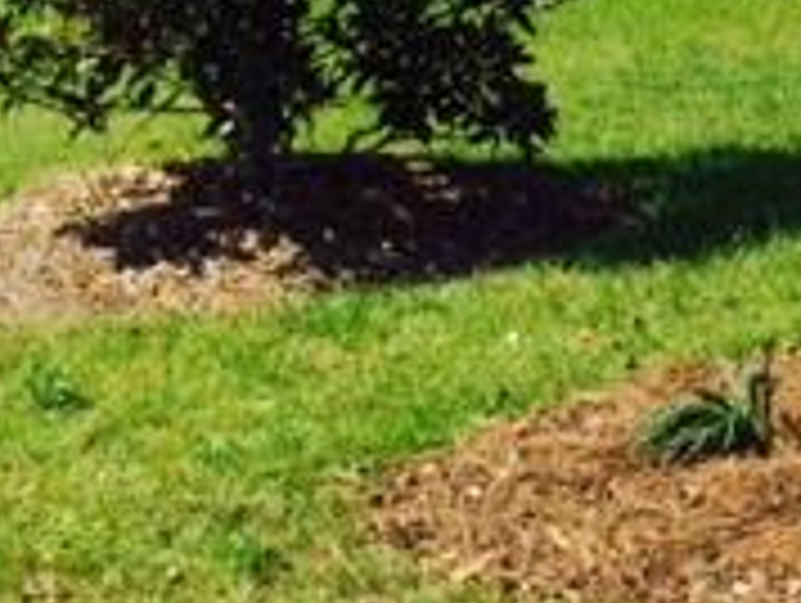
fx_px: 2410
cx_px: 1318
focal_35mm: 104
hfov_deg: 16.6
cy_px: -243
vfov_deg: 13.6
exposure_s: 1/2283
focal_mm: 4.15
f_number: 2.2
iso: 32
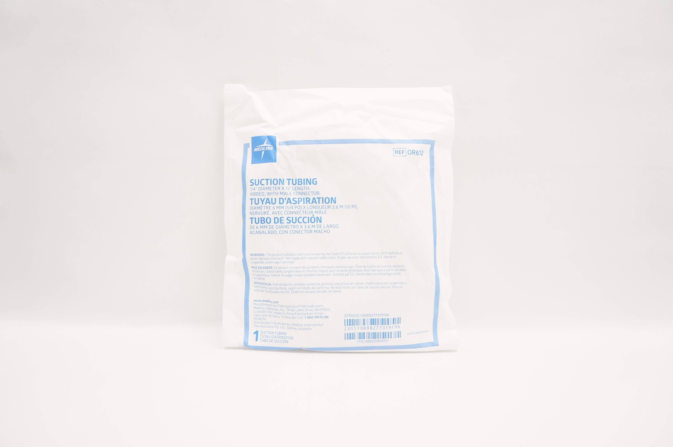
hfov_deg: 67.4
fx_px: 504
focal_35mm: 27
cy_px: 224
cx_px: 336
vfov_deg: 47.8
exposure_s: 1/125
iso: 800
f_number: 5.6
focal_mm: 18
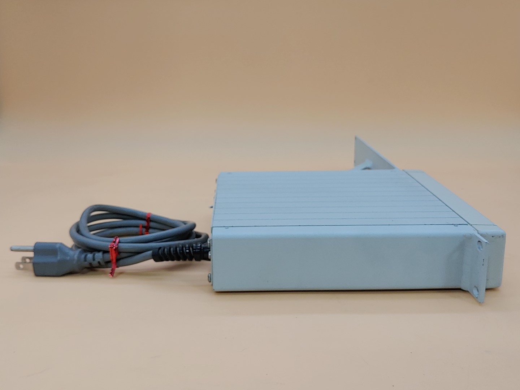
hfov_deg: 45.8
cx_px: 260
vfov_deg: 35.1
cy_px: 195
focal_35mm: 41
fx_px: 616
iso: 50
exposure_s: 1/66
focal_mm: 4.36
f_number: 1.8
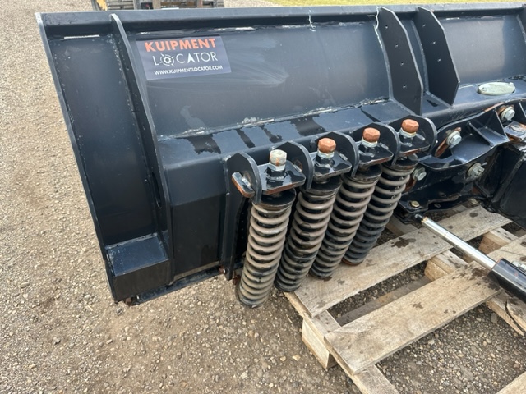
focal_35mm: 24
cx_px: 263
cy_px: 197
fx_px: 365
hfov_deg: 71.6
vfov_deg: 56.8
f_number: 1.78
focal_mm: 6.86
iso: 80
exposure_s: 1/235
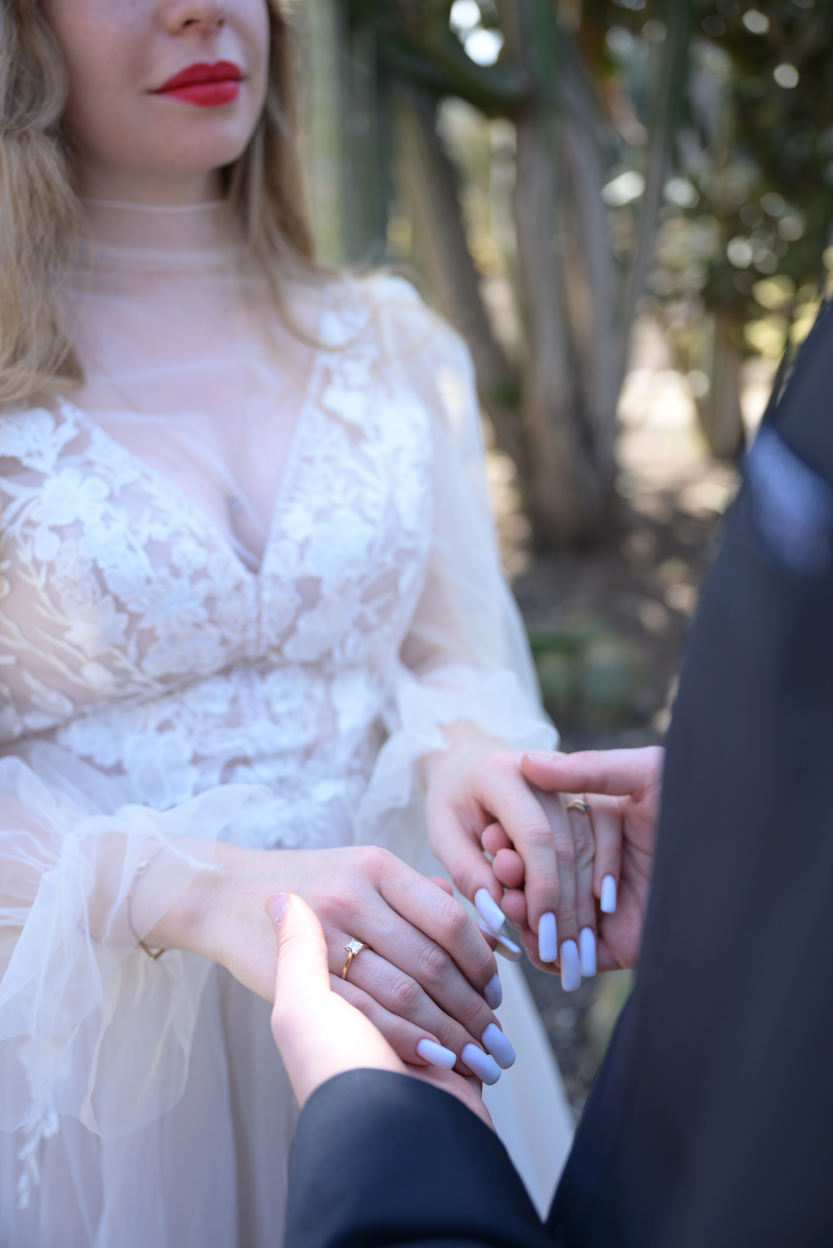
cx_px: 416
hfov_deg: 41.8
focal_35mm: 32
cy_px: 624
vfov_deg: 59.5
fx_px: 1092
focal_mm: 31.5
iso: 100
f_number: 2.8
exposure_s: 1/320
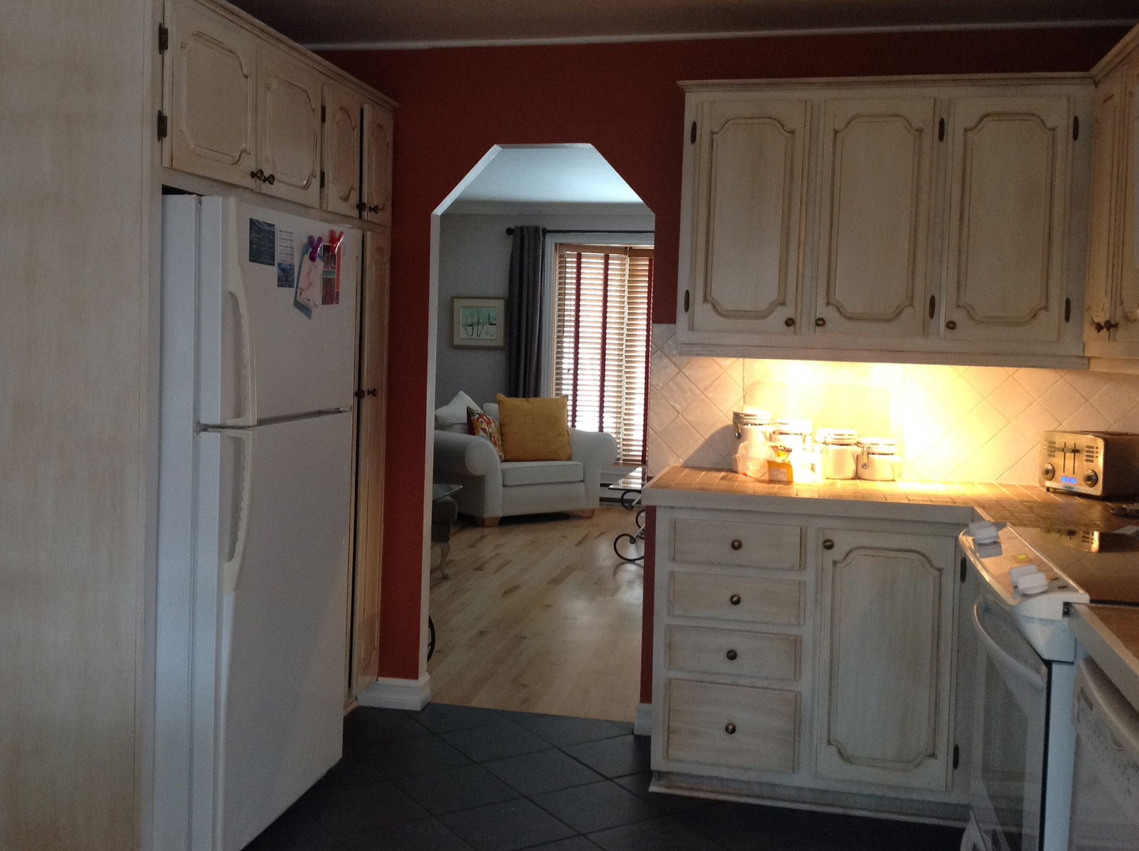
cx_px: 528
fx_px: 1281
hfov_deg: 47.9
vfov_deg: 36.7
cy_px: 383
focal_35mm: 39
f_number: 2.4
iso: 160
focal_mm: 4.28
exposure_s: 1/15
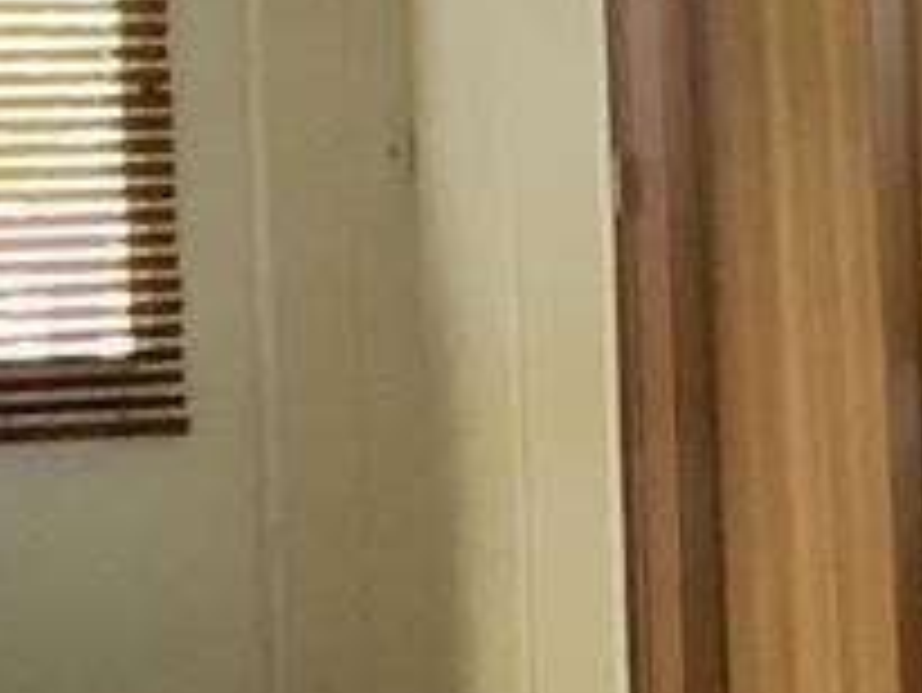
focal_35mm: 155
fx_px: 4131
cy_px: 405
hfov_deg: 11.4
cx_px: 1889
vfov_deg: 9.6
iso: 250
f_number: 2.4
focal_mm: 3.3
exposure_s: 1/60
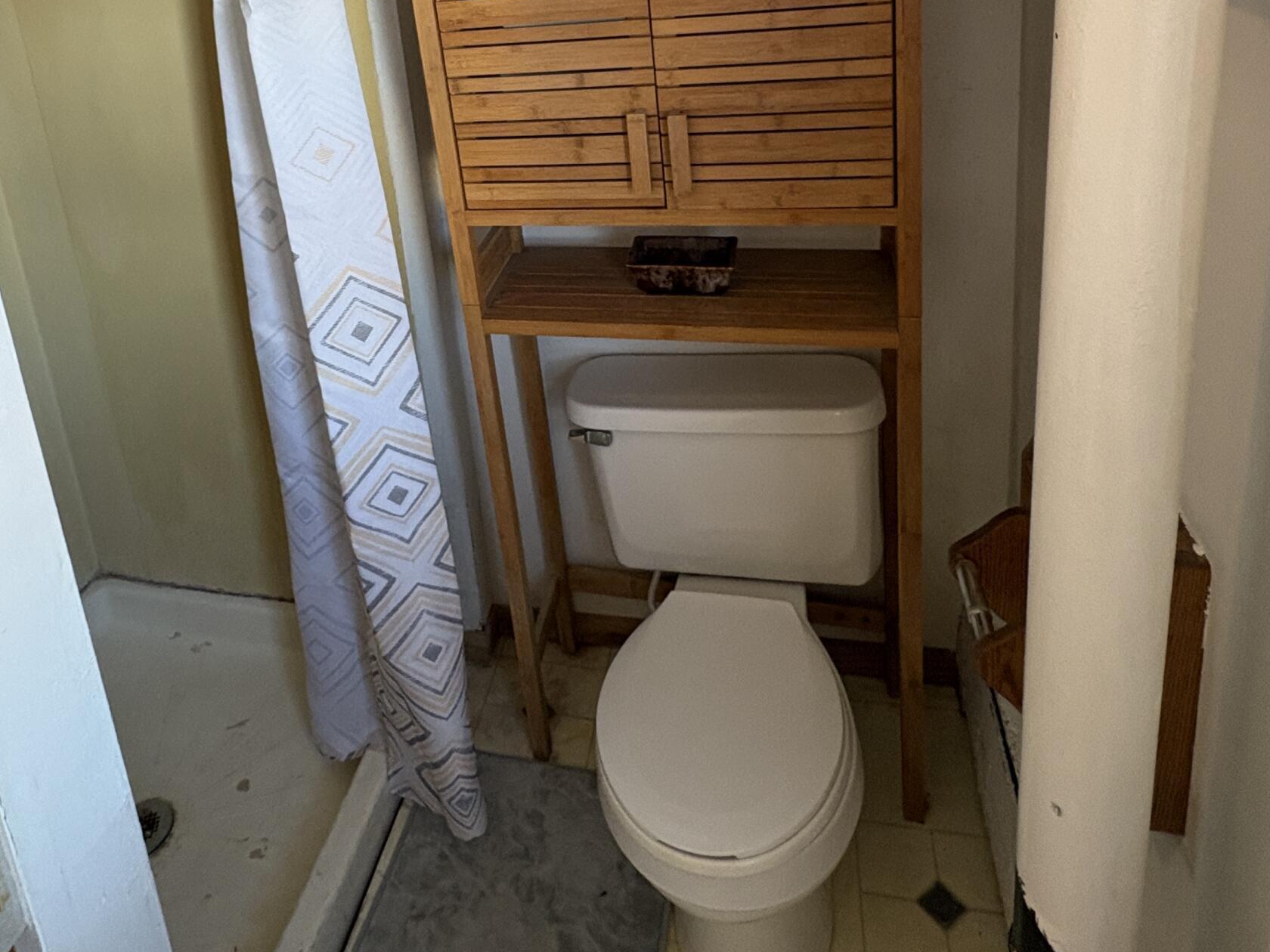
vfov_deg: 49.6
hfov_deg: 68.8
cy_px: 116
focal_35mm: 25
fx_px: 917
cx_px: 517
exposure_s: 1/60
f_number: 2.2
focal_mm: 2.22
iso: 400
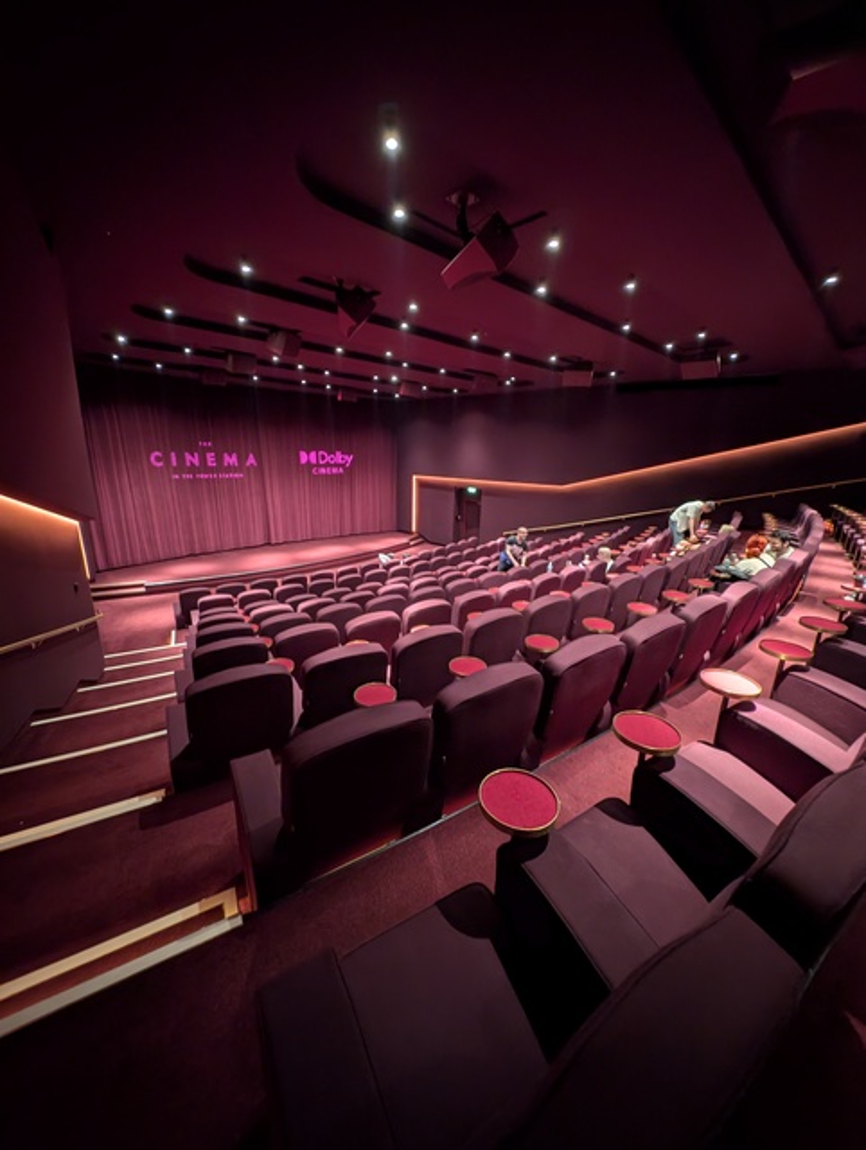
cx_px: 433
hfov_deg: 94.6
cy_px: 575
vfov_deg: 110.5
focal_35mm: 12
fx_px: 399
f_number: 1.95
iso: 420
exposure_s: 1/5.33
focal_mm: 2.23
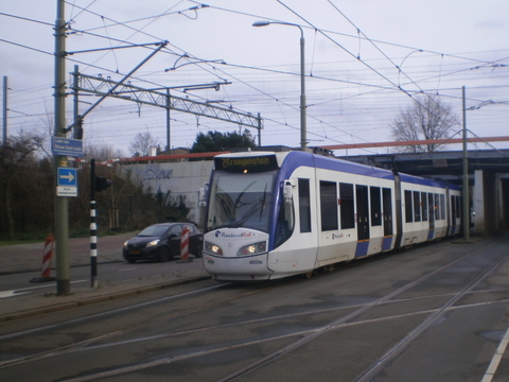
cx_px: 310
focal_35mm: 45
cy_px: 212
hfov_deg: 41.8
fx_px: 662
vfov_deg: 32.2
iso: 100
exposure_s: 1/250
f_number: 4.6
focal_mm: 6.3
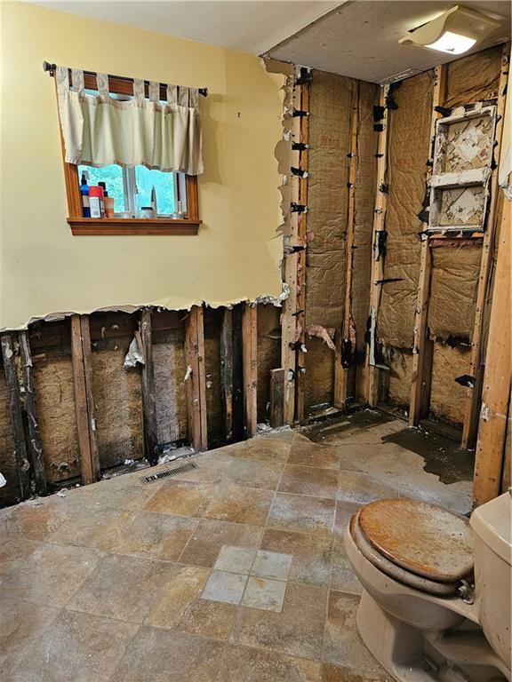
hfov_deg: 58.9
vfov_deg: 73.9
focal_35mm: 23
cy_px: 341
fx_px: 454
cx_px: 256
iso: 400
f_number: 1.8
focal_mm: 5.4
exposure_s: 1/120
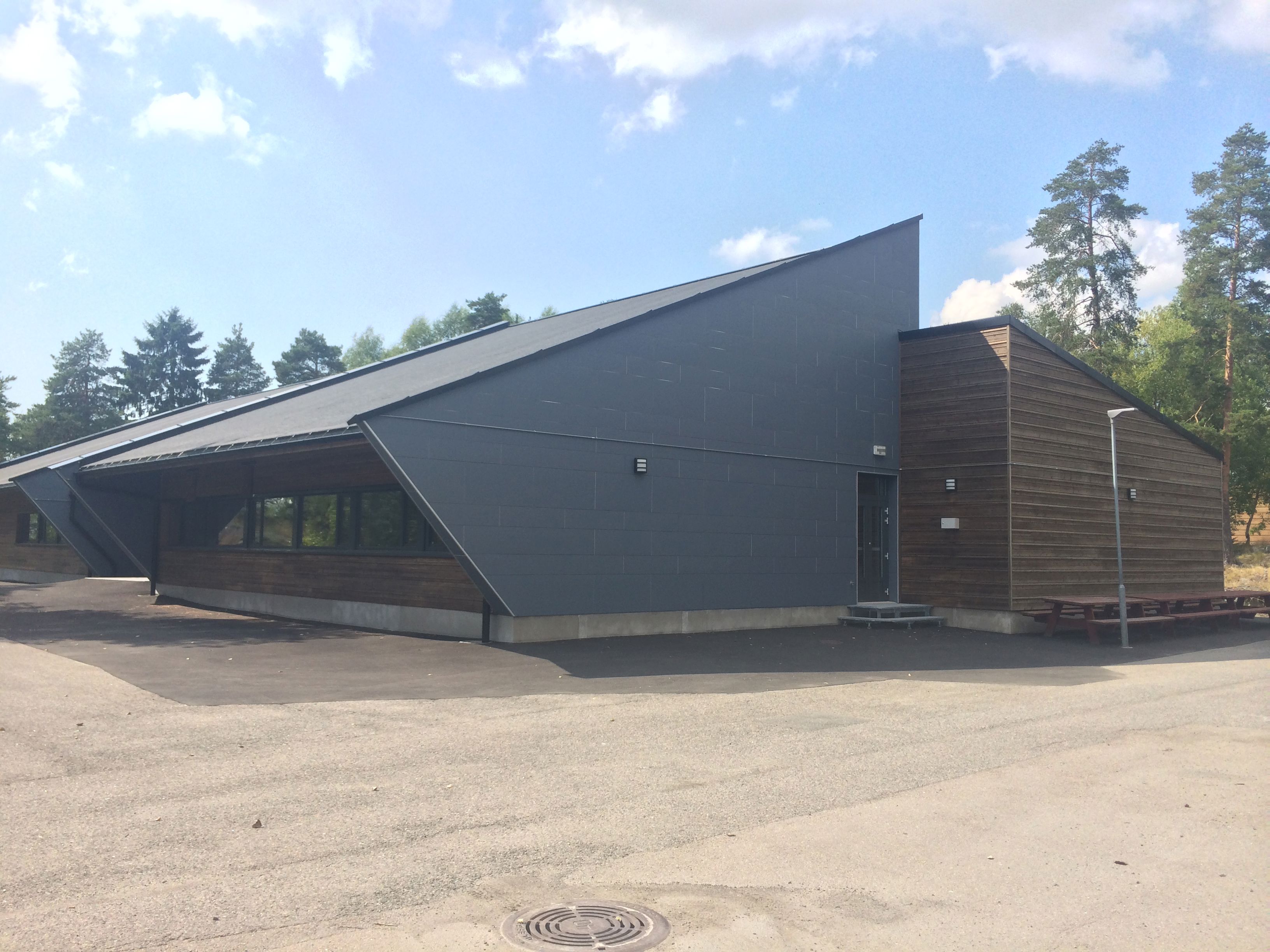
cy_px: 476
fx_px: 1101
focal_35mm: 30
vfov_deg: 46.8
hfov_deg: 60.0
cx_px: 635
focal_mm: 4.12
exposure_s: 1/1244
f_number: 2.2
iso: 32
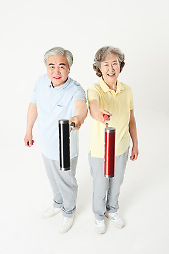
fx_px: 295
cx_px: 84
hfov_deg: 31.9
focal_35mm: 42
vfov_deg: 46.4
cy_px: 127
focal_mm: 42
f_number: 14
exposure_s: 1/125
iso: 100
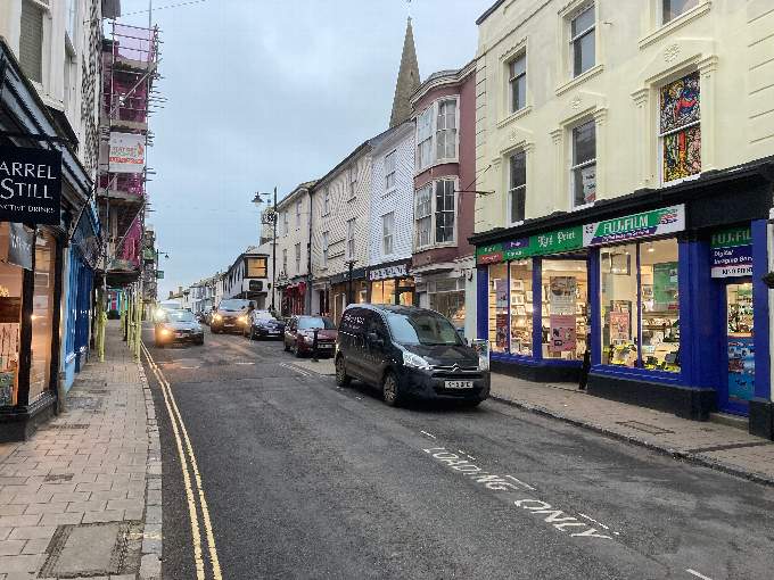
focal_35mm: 28
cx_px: 387
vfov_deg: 49.7
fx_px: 626
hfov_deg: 63.4
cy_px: 290
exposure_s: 1/67
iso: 80
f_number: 1.8
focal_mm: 3.99
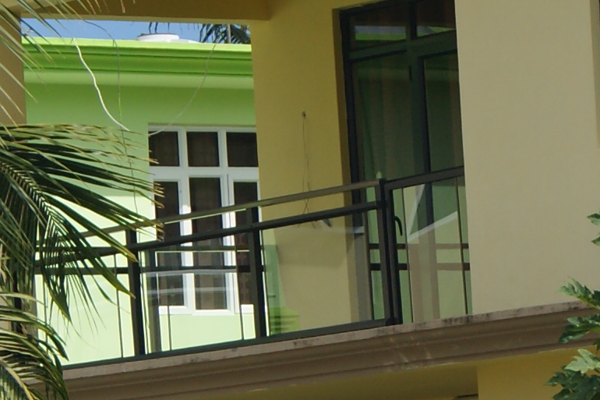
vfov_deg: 4.4
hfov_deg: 6.6
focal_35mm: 313
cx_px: 446
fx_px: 5215
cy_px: 62
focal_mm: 35
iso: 100
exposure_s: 1/800
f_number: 5.6
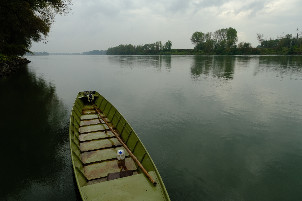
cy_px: 100
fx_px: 201
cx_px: 151
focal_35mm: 24
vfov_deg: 53.1
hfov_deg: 73.7
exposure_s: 1/280
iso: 400
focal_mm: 16
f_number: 8
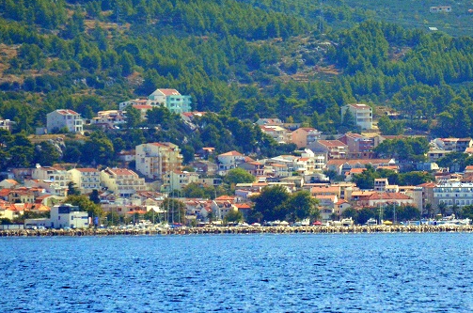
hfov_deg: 2.9
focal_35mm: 715
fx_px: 9374
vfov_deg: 1.9
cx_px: 395
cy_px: 55
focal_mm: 240
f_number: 5.6
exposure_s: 1/8000
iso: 1800
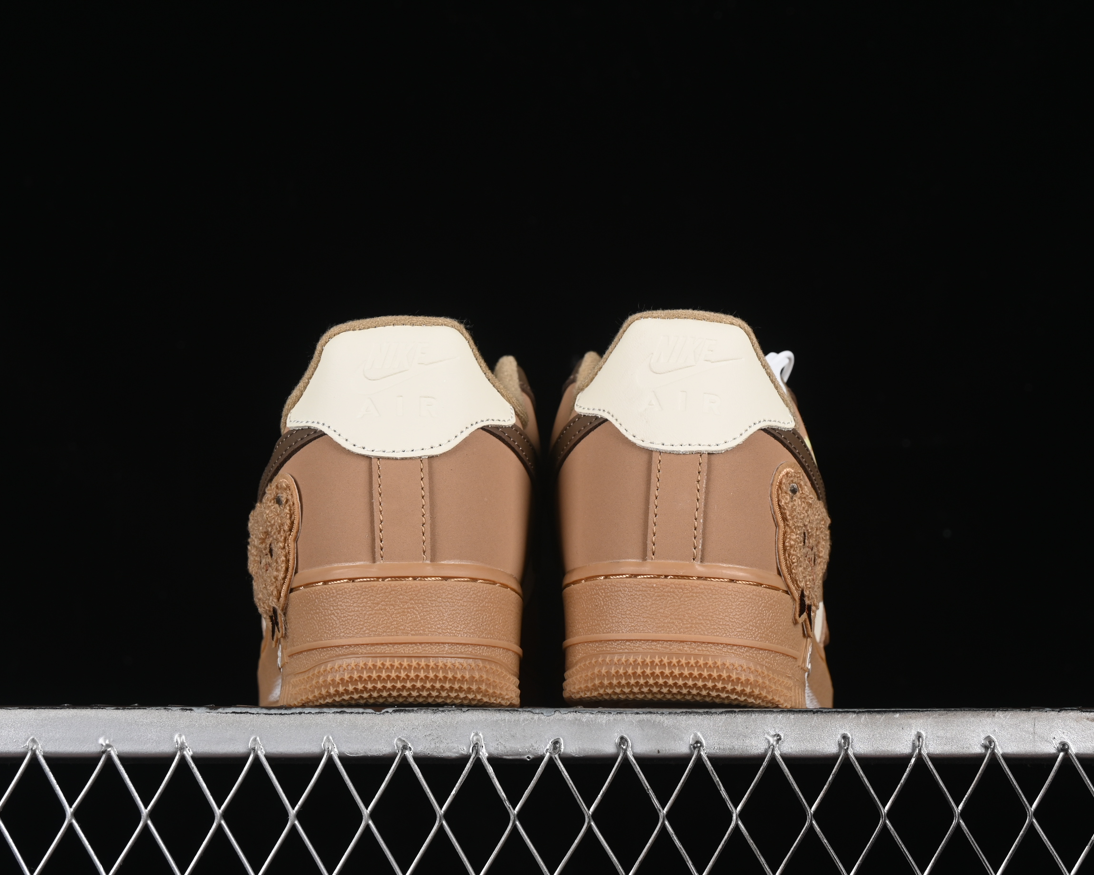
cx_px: 555
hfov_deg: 22.5
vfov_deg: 18.1
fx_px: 2752
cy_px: 437
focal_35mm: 85
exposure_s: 1/80
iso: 160
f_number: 8
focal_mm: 50
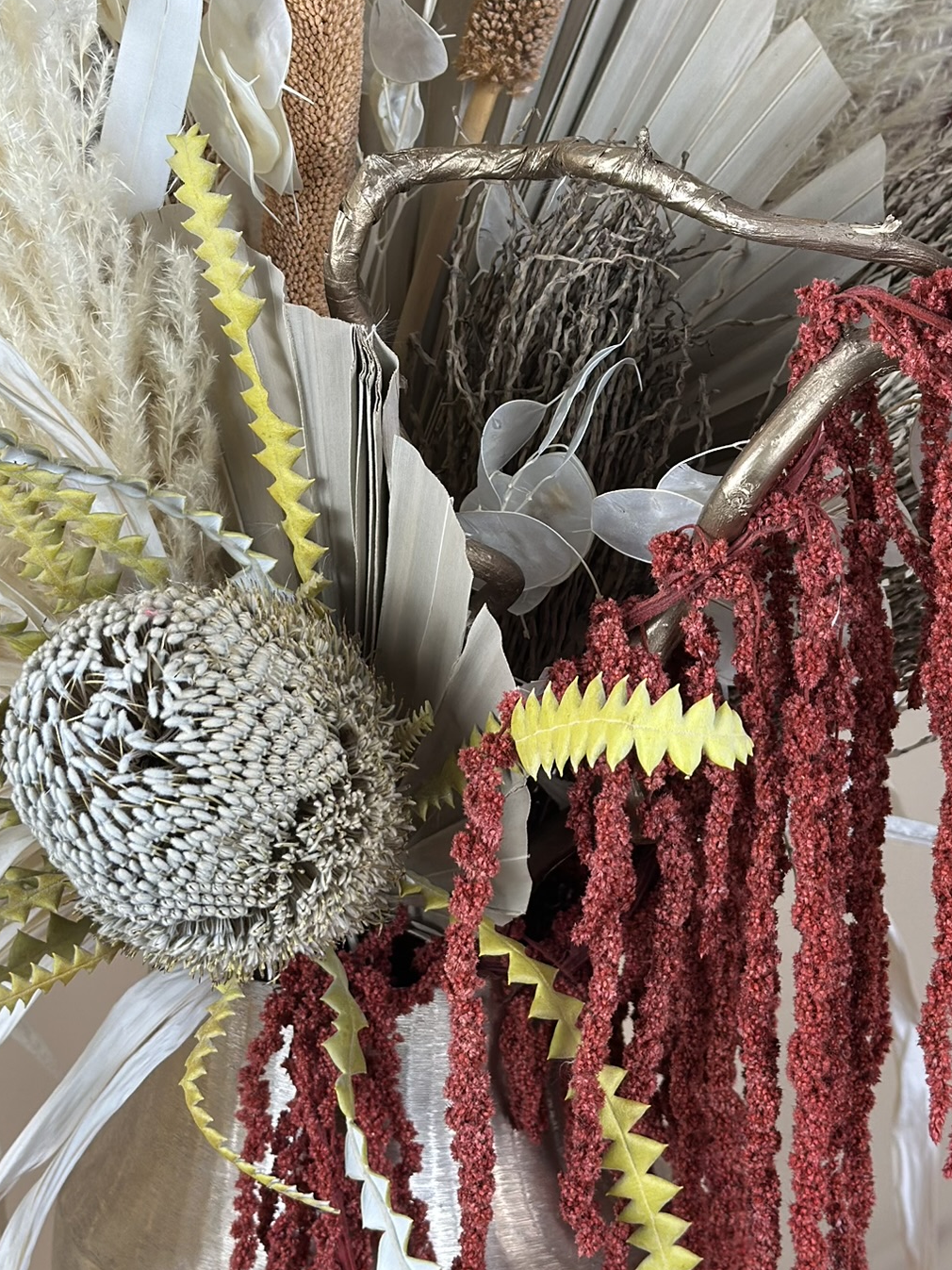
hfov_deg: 20.1
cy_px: 474
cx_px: 550
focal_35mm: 73
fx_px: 2677
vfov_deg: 26.6
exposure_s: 1/141
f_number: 1.78
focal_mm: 6.86
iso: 80
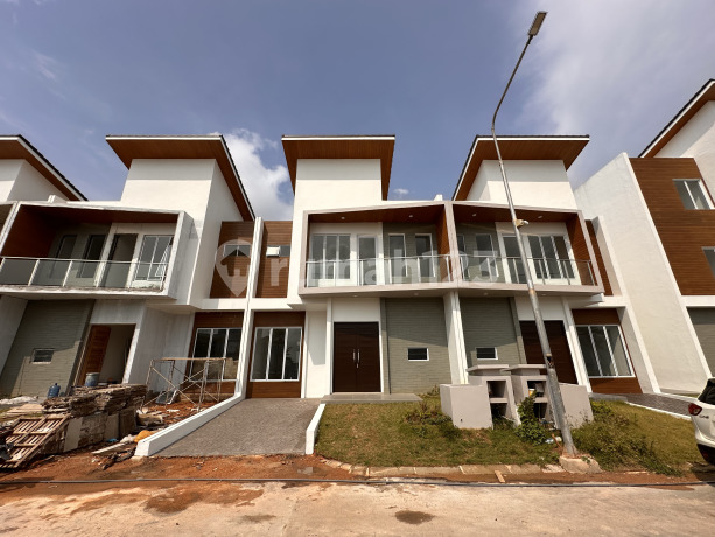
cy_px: 268
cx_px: 358
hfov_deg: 102.1
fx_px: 289
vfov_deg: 85.7
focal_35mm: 14
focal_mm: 2.22
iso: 50
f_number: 2.2
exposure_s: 1/3731
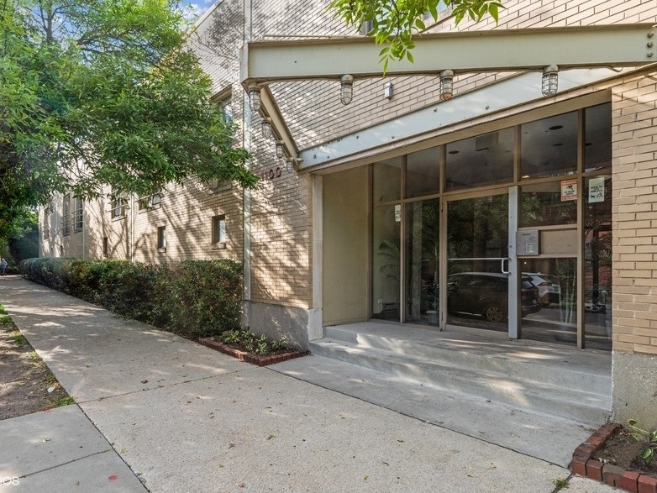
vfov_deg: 63.5
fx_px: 399
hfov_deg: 78.8
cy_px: 244
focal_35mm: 21
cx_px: 296
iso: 400
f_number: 8
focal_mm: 19
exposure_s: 1/320
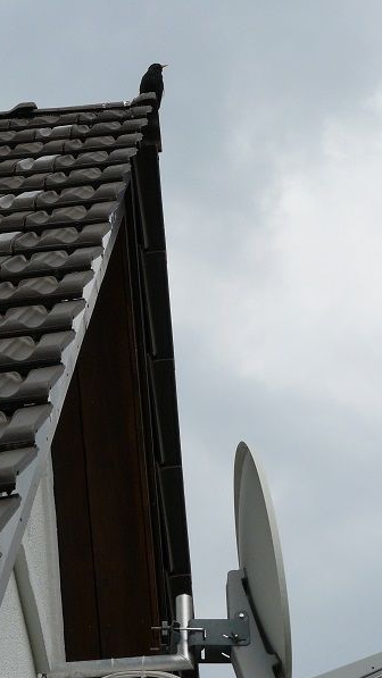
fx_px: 3258
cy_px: 338
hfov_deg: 6.7
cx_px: 138
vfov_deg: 11.9
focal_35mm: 181
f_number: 5.6
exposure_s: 1/250
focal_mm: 20.7
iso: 100
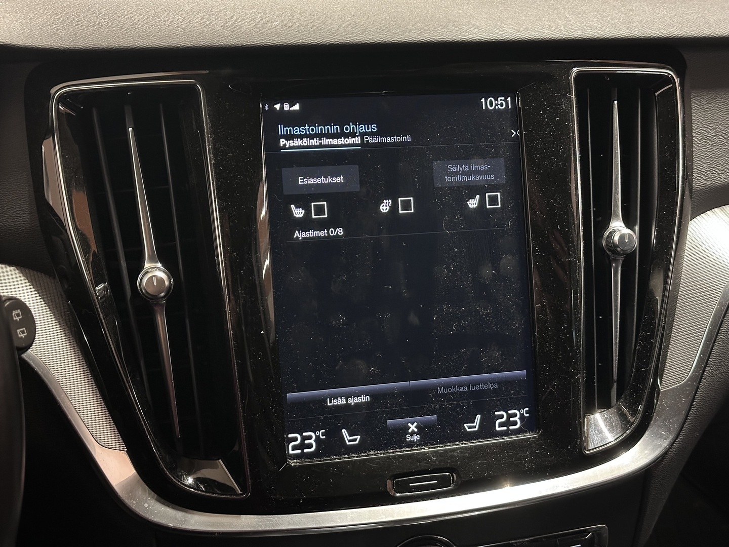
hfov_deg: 39.7
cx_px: 364
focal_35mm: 48
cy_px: 274
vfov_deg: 30.3
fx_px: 1011
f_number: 1.78
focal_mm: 6.86
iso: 640
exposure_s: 1/17
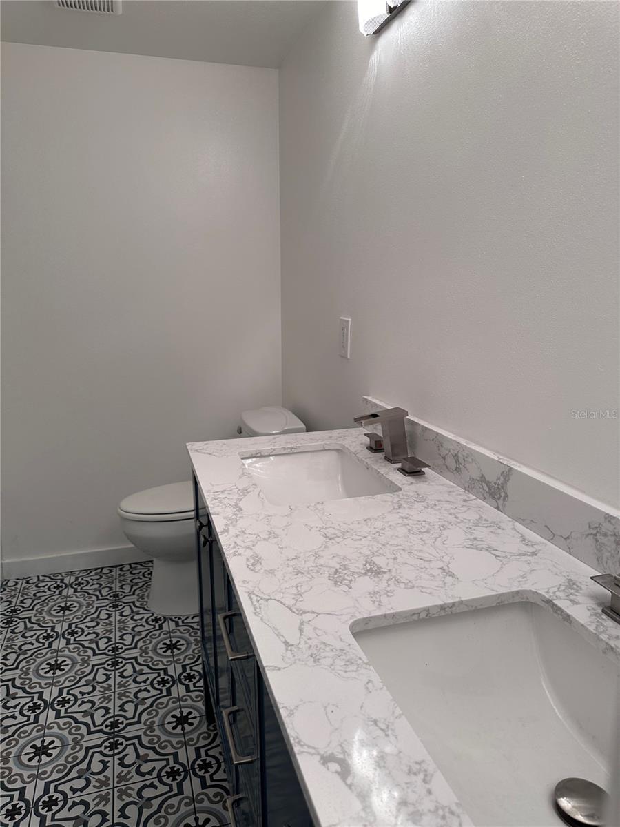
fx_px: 573
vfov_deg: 71.6
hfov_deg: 56.8
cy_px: 414
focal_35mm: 24
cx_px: 310
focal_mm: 6.86
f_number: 1.78
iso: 80
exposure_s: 1/120
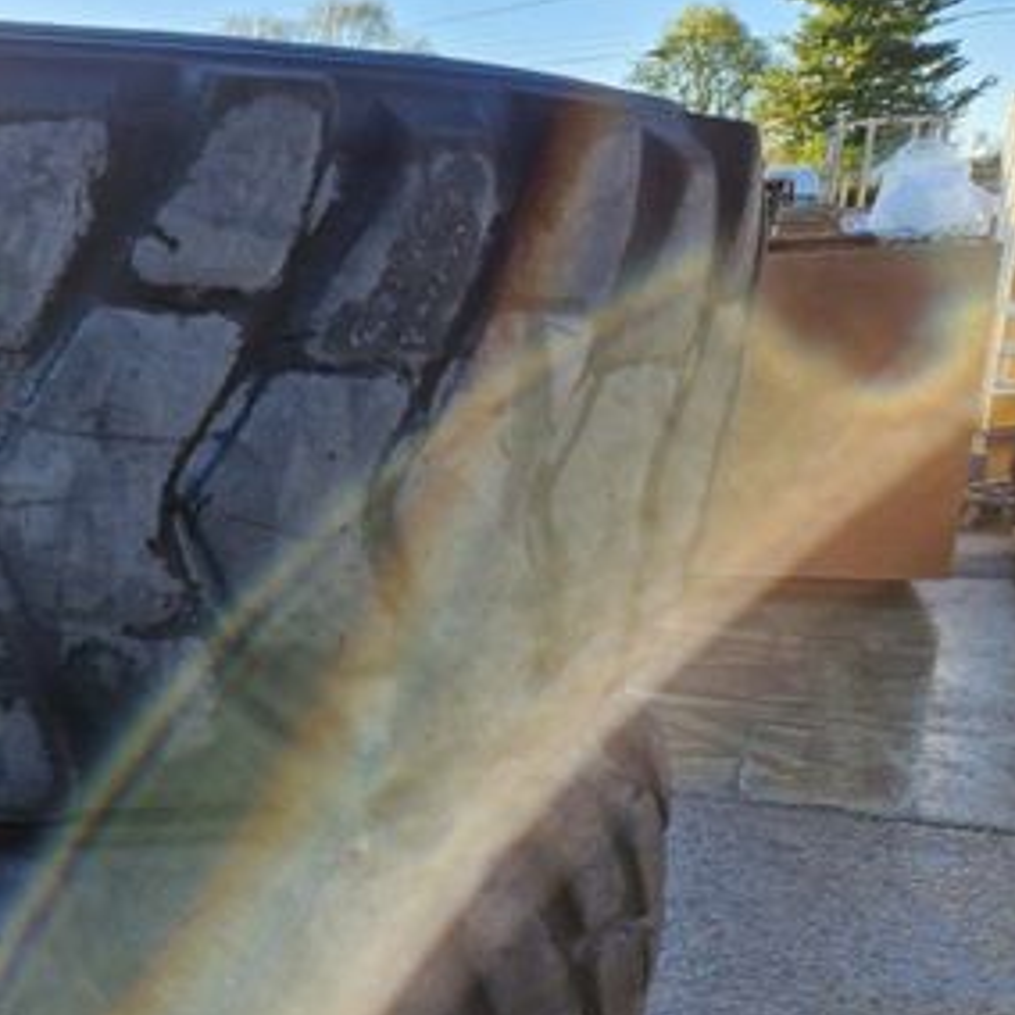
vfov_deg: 38.2
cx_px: 39
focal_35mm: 43
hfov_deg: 36.0
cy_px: 754
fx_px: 1426
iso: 50
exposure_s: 1/211
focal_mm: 5.4
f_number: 1.8
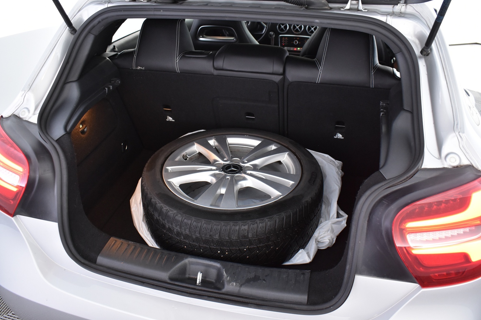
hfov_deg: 60.3
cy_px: 160
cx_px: 237
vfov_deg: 42.3
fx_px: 414
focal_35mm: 31
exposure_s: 1/13
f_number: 5
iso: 1250
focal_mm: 20
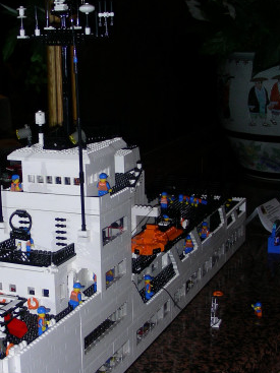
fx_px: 723
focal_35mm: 67
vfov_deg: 28.9
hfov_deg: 21.8
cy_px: 217
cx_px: 91
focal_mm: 6.8
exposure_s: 1/60.1
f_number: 3.5
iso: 50
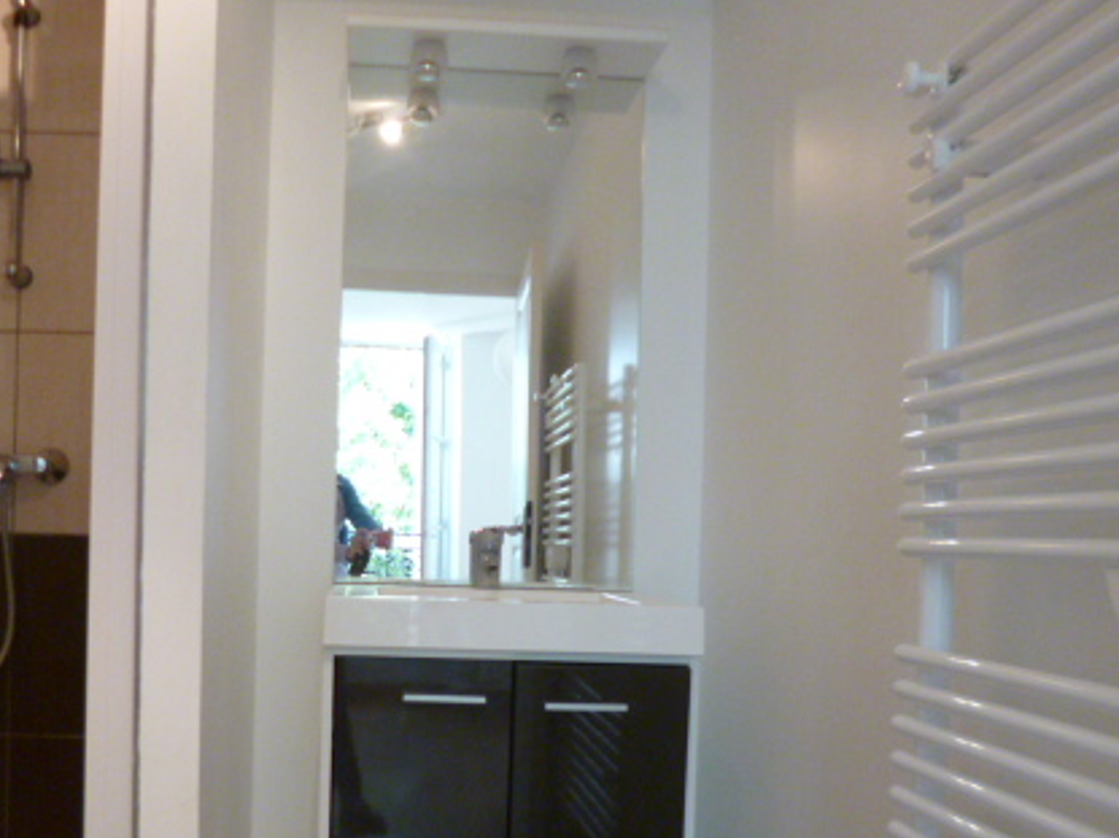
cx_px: 448
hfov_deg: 49.8
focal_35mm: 37
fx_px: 1196
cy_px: 544
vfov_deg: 38.3
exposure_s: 1/60
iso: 320
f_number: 2.5
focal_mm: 4.3
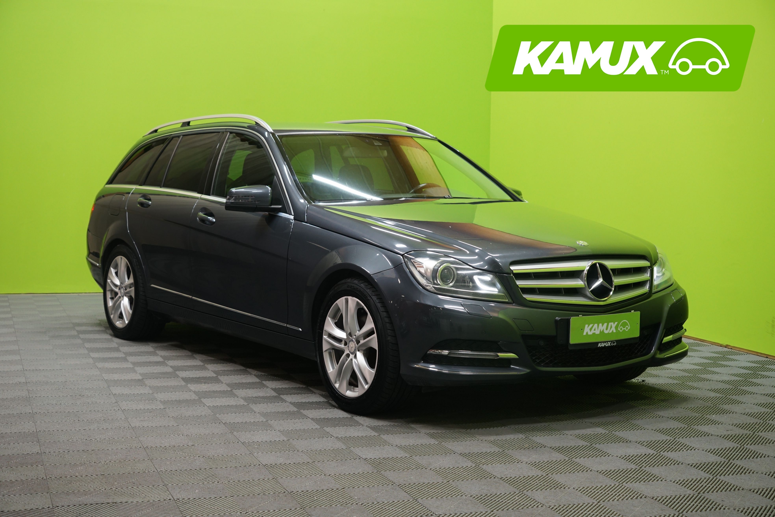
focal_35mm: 54
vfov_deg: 25.1
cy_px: 258
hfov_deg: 36.9
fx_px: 1162
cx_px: 388
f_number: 5.6
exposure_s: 1/20
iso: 800
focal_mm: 54
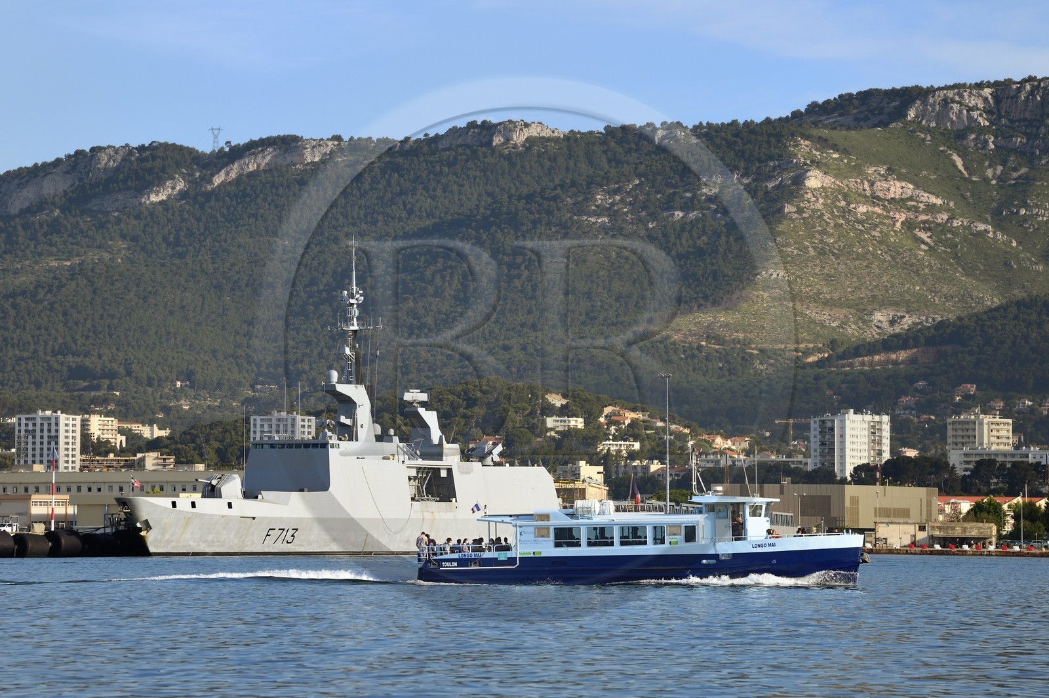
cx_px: 524
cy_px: 349
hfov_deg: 10.3
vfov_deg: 6.9
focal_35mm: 200
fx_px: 5823
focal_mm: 200
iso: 200
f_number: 9
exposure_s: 1/400
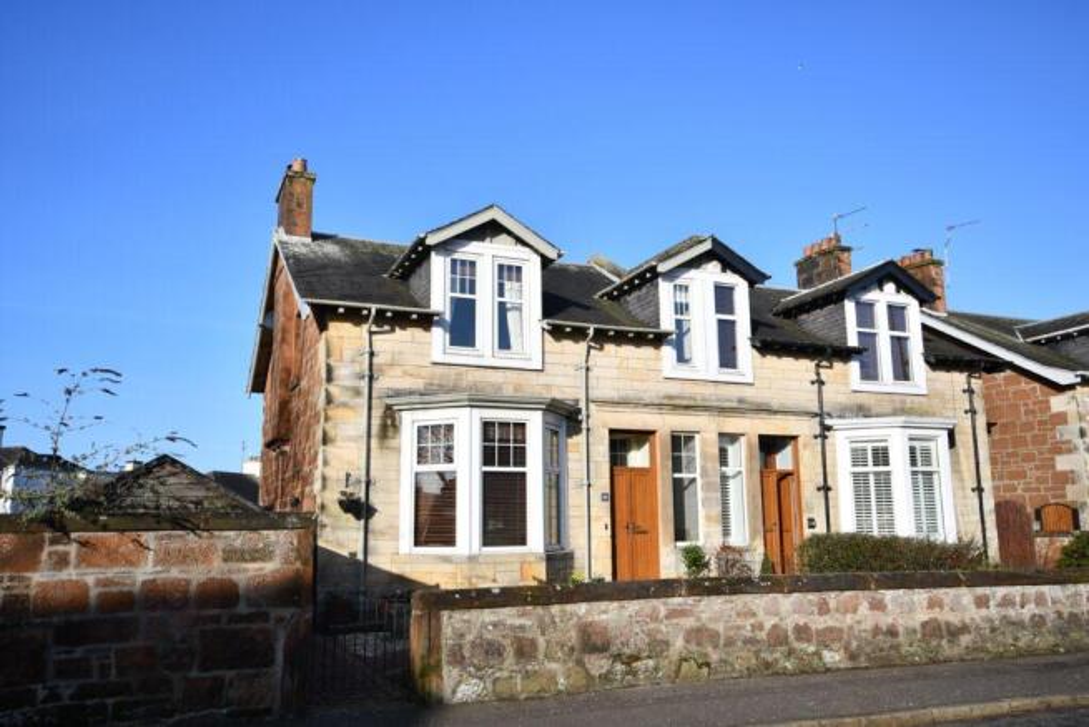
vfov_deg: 46.4
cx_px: 544
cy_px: 364
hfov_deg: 65.5
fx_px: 847
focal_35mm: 28
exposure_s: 1/250
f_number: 8
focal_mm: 19
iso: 100
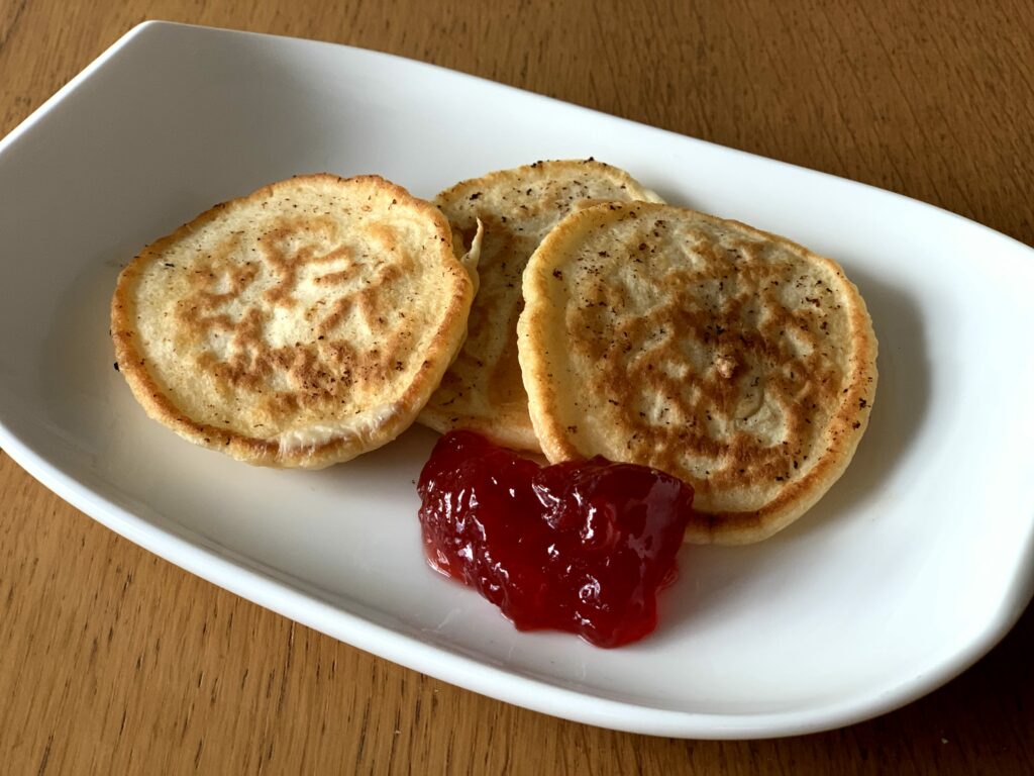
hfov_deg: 36.8
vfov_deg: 28.0
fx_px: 1553
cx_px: 517
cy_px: 388
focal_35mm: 52
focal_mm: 6
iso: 125
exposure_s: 1/67
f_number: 2.4
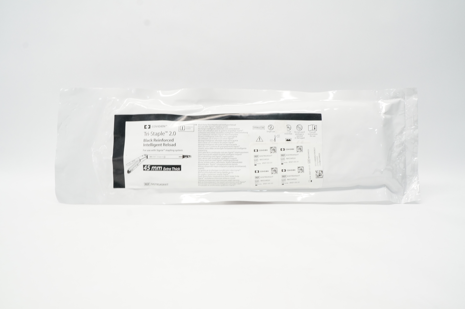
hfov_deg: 67.4
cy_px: 154
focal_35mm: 27
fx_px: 348
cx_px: 232
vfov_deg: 47.8
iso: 800
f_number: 11
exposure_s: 1/20
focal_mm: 18
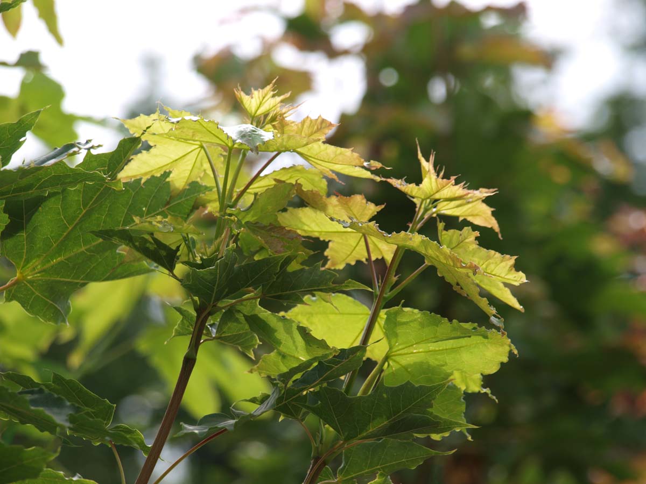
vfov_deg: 5.0
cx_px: 323
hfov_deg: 6.6
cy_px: 242
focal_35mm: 300
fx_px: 5599
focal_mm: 150
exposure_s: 1/250
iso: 100
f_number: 6.3
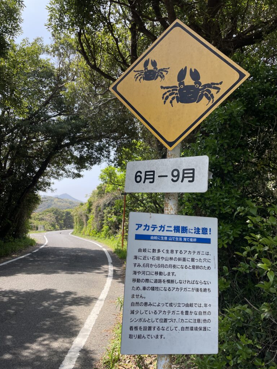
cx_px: 138
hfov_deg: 53.1
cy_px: 184
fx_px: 277
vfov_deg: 67.3
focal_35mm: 26
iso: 32
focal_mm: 4.2
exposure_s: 1/988
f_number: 1.6
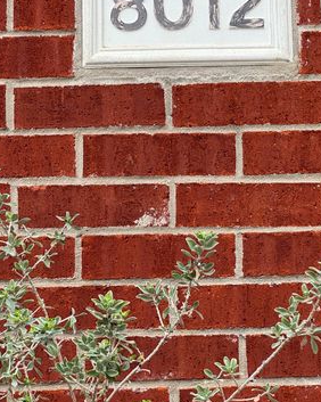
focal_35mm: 142
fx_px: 1688
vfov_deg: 13.5
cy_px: 114
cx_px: 183
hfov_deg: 10.9
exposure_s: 1/266
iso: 25
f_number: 2.8
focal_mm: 9
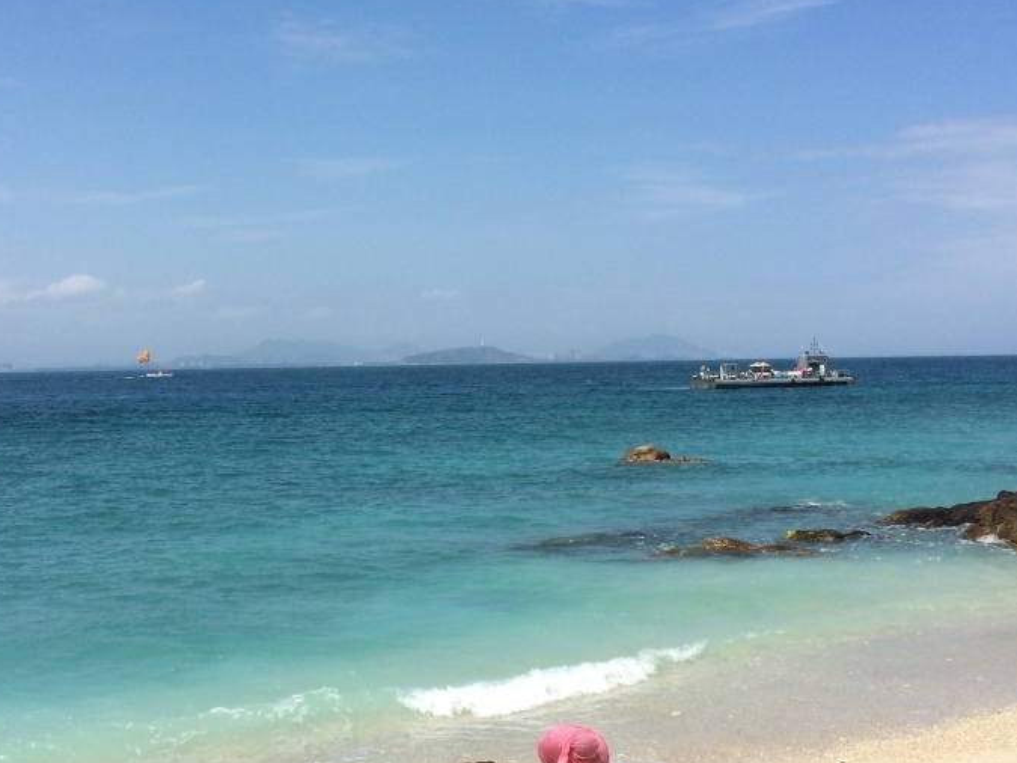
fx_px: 1292
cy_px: 345
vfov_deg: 32.8
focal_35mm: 44
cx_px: 437
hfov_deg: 42.8
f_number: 2.2
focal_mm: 4.15
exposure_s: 1/3425
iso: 32
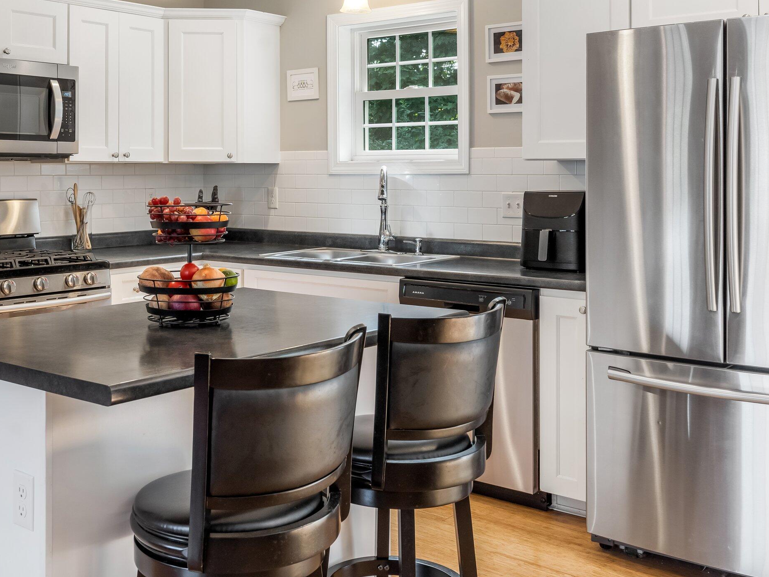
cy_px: 188
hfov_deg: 44.4
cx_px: 286
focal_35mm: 42
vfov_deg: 34.0
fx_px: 933
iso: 320
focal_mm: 27
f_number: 8
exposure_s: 1/8
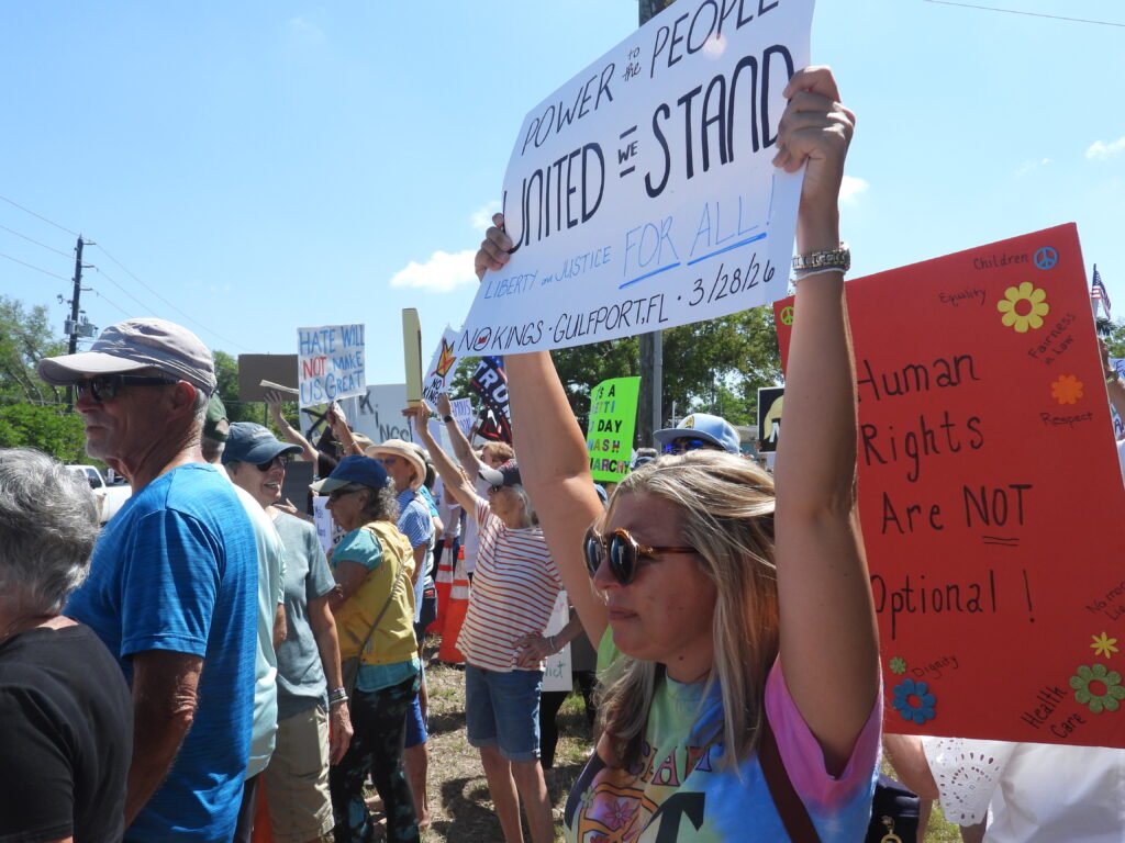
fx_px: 975
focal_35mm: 30
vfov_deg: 46.8
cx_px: 562
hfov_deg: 60.0
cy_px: 422
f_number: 3.2
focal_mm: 5.4
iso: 100
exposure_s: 1/1250
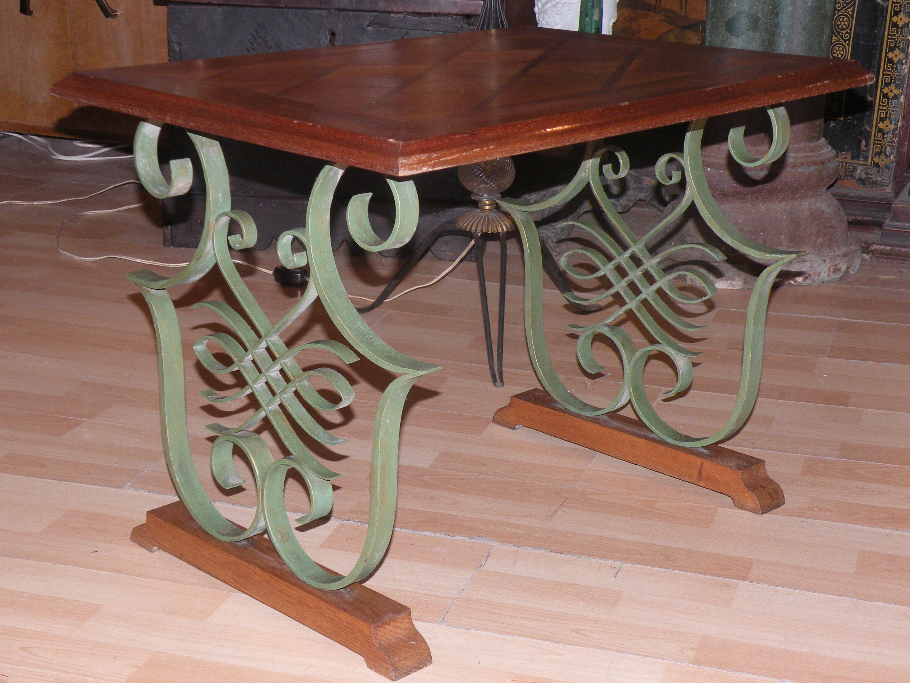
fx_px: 1630
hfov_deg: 31.2
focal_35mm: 62
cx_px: 431
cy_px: 331
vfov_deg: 23.6
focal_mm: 9.8
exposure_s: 1/60
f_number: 3.5
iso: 130
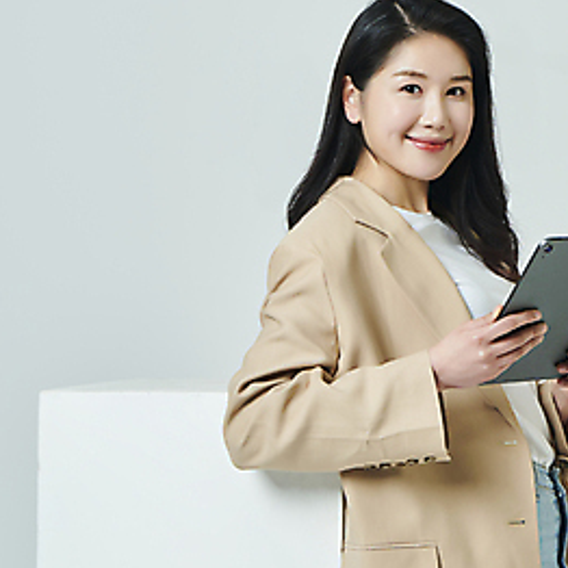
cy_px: 206
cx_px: 609
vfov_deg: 12.8
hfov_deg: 12.6
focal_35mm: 136
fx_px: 2525
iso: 100
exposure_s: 1/125
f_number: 11
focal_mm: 70
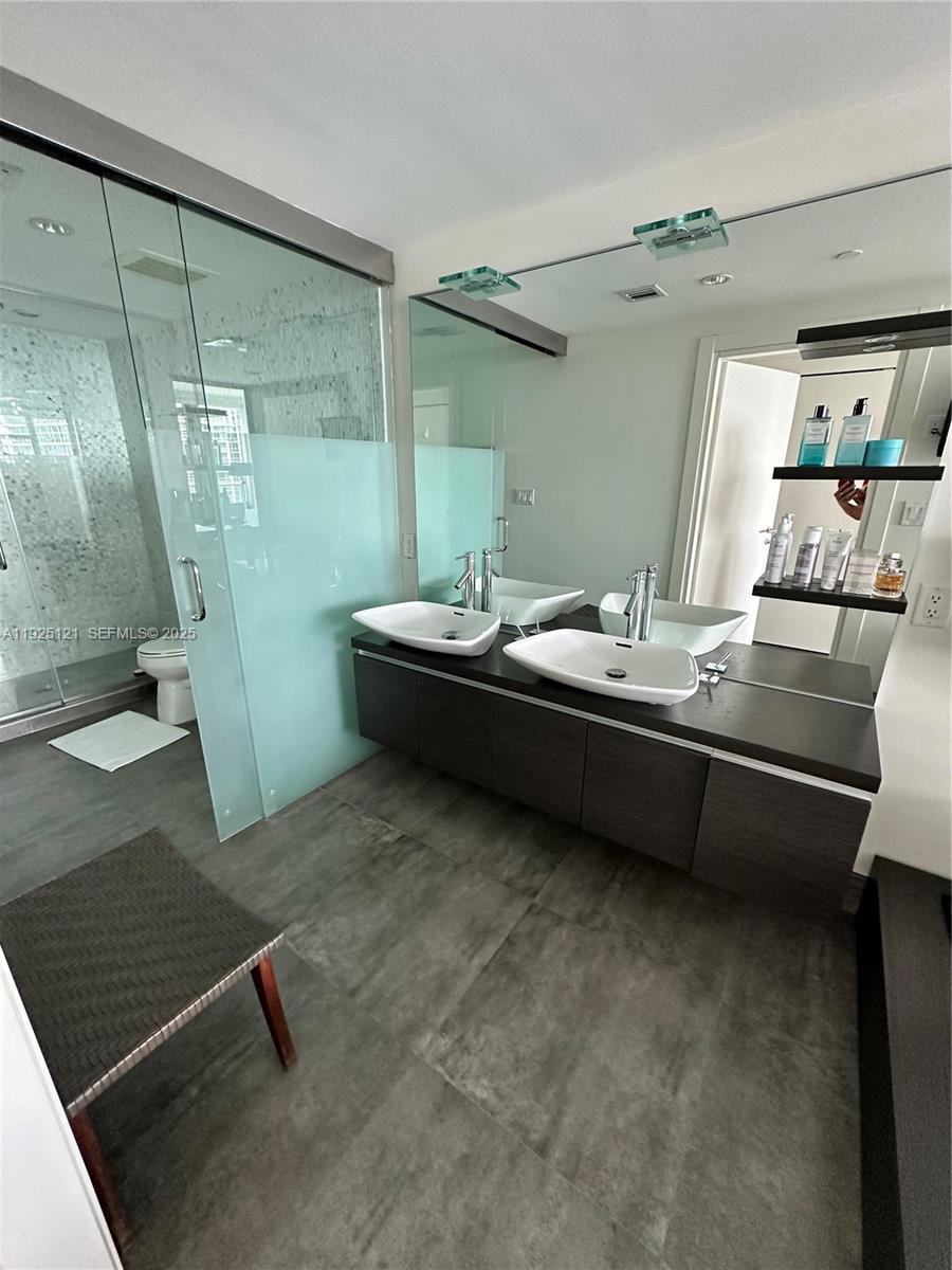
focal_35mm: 14
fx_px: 513
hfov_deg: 85.7
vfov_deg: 102.1
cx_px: 476
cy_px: 635
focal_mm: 2.22
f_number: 2.2
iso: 320
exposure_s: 1/60
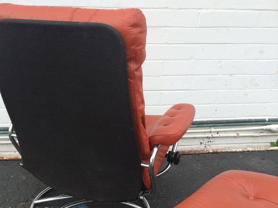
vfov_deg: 35.7
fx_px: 321
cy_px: 131
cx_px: 96
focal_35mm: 40
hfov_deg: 46.2
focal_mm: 4.12
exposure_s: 1/507
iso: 32
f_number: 2.2
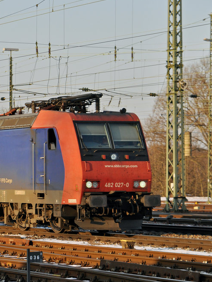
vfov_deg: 10.8
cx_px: -37
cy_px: 120
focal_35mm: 183
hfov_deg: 8.0
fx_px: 1494
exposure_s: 1/800
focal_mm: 70
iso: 250
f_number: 5
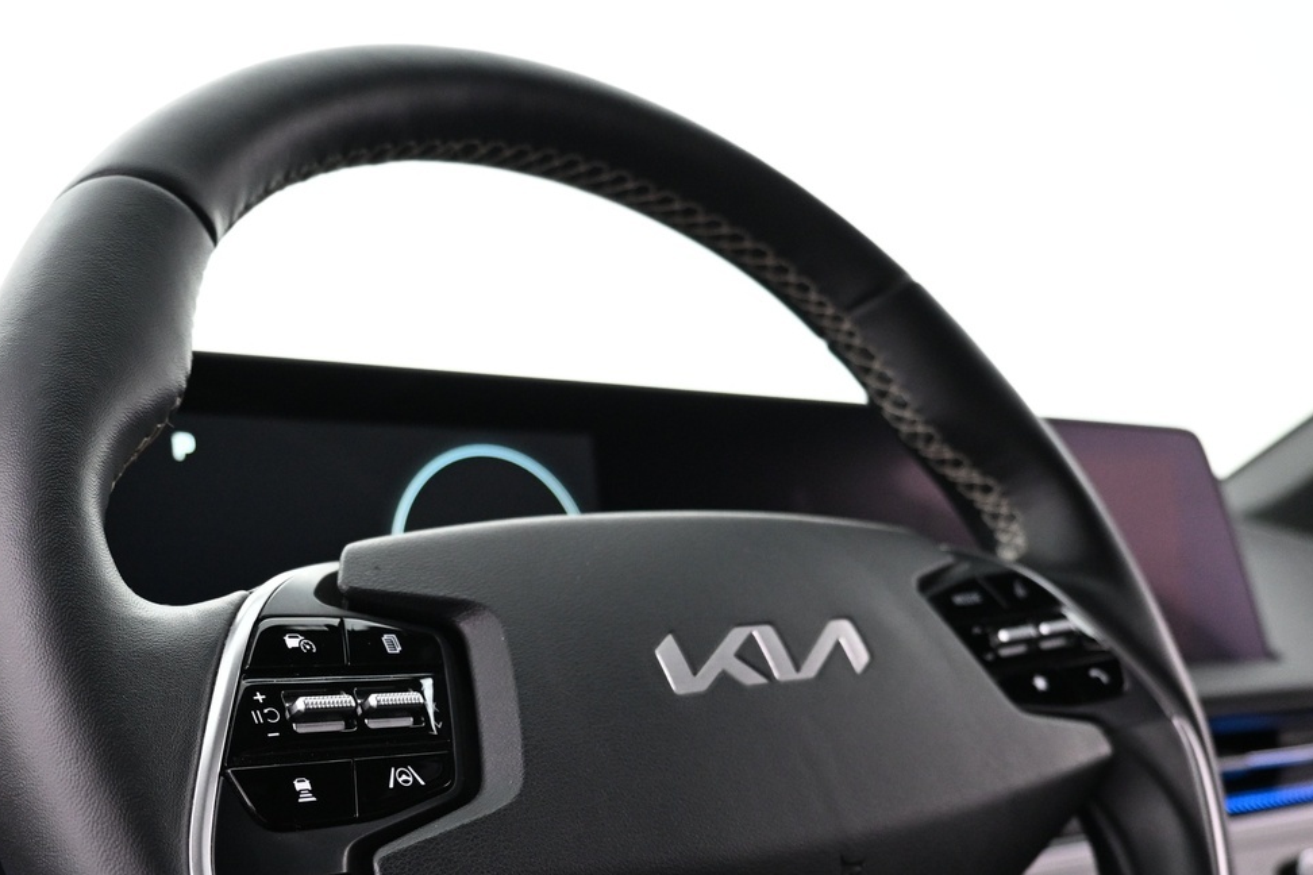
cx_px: 535
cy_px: 708
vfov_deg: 32.4
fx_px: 1459
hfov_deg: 48.2
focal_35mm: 40
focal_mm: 16
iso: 1600
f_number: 3.5
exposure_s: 1/25
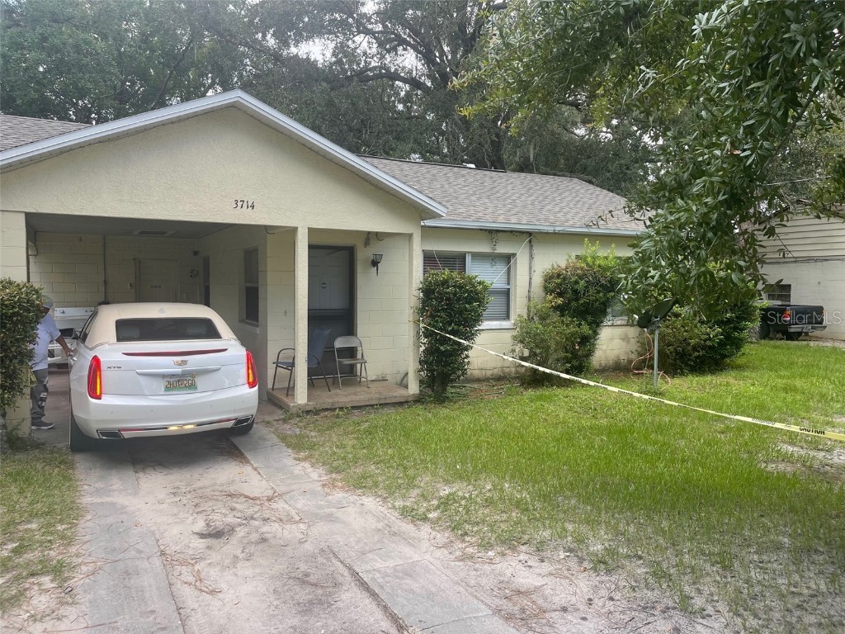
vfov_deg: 53.1
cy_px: 317
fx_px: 635
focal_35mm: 26
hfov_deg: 67.3
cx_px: 422
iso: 32
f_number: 1.6
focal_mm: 5.1
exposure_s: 1/642
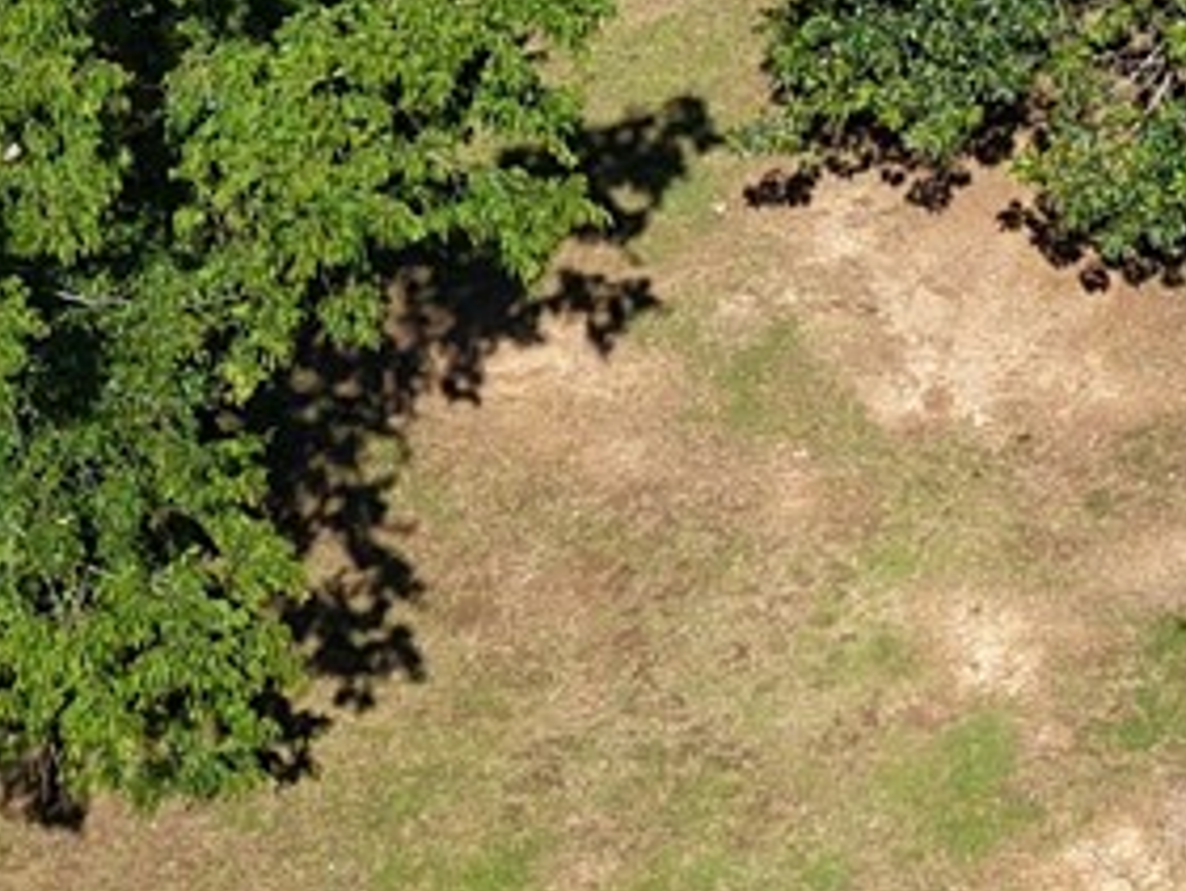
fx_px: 5621
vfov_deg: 8.1
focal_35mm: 164
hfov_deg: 11.7
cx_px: 1608
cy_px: -1453
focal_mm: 8.67
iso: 160
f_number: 1.8
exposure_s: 1/3200
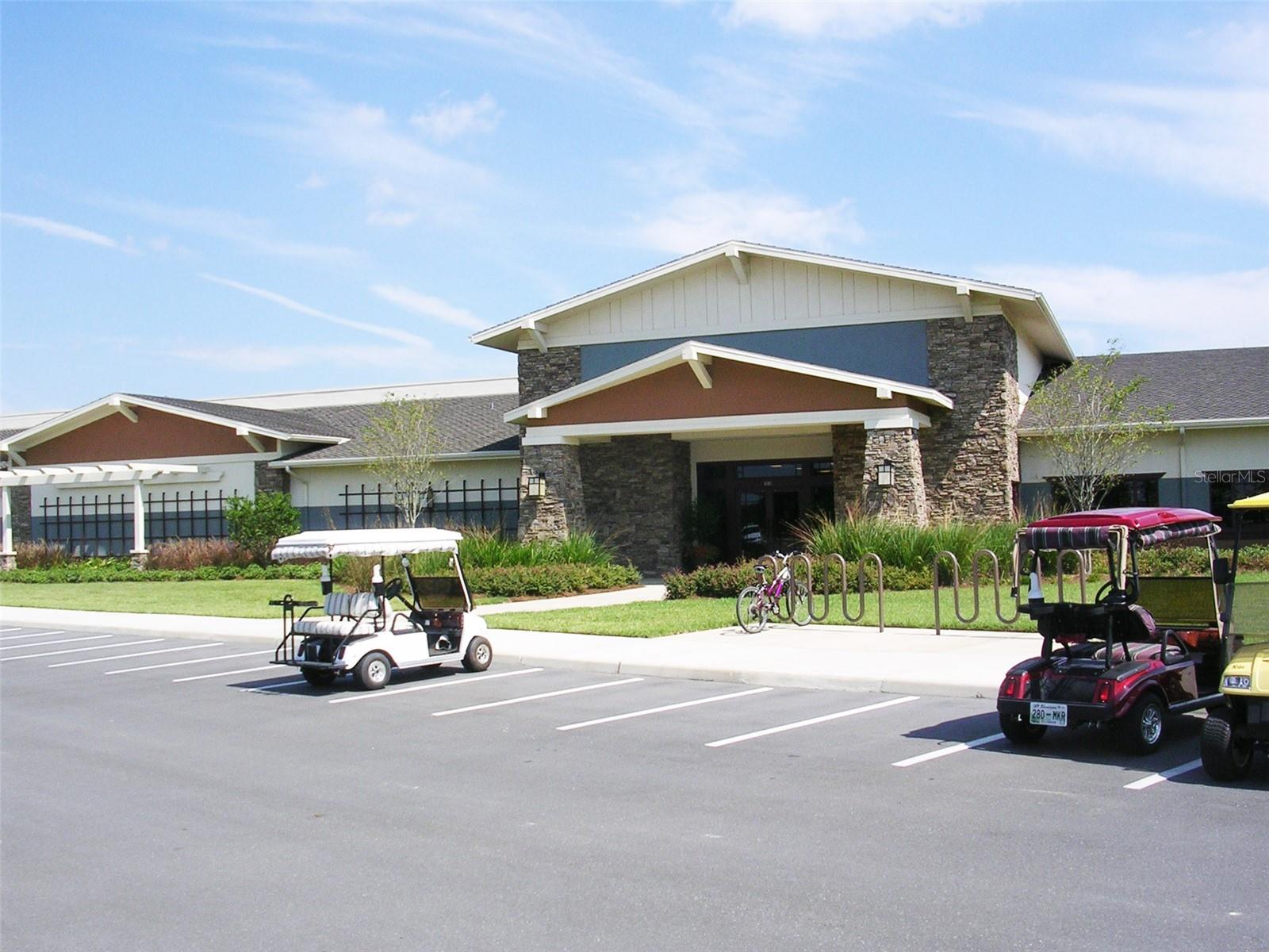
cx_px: 634
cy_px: 476
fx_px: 1393
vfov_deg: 37.7
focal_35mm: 38
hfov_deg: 49.0
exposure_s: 1/396
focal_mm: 5.8
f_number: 5.6
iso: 50
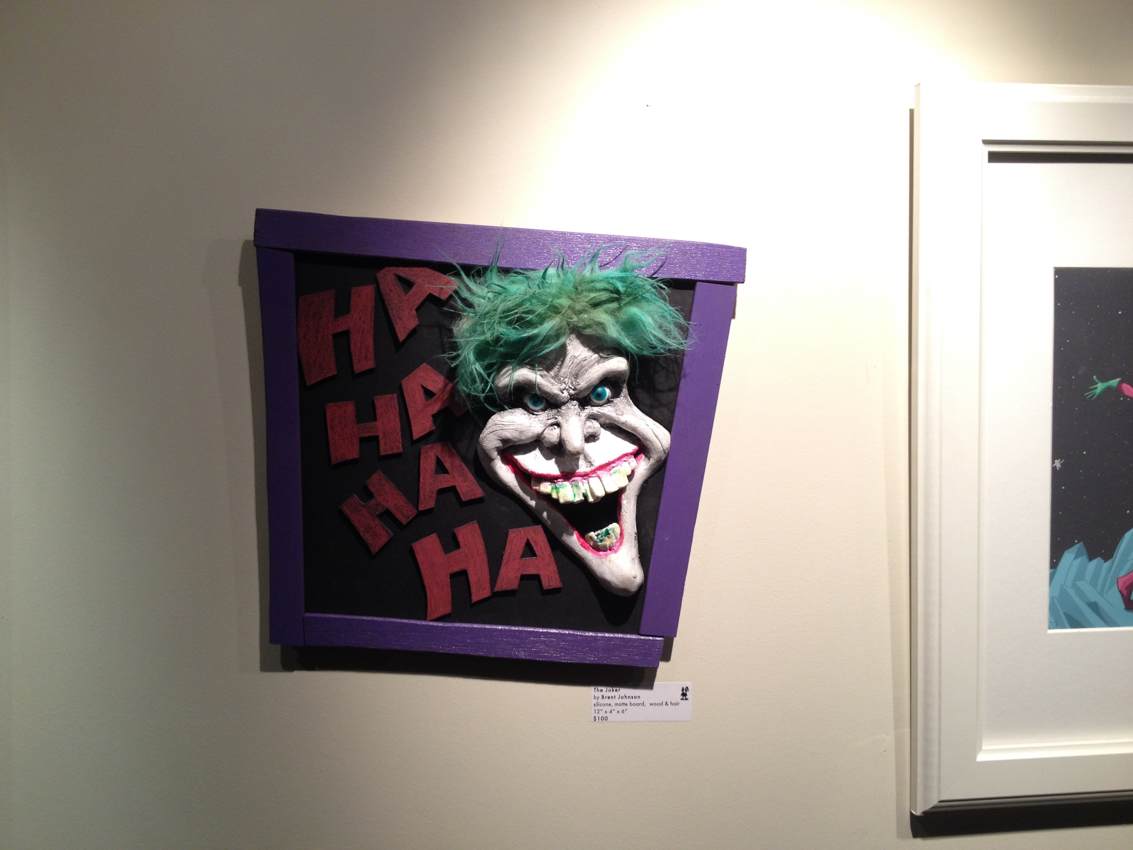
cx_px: 566
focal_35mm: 35
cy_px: 425
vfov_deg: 40.7
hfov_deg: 52.6
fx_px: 1146
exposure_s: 1/20
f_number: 2.4
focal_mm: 4.28
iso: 80
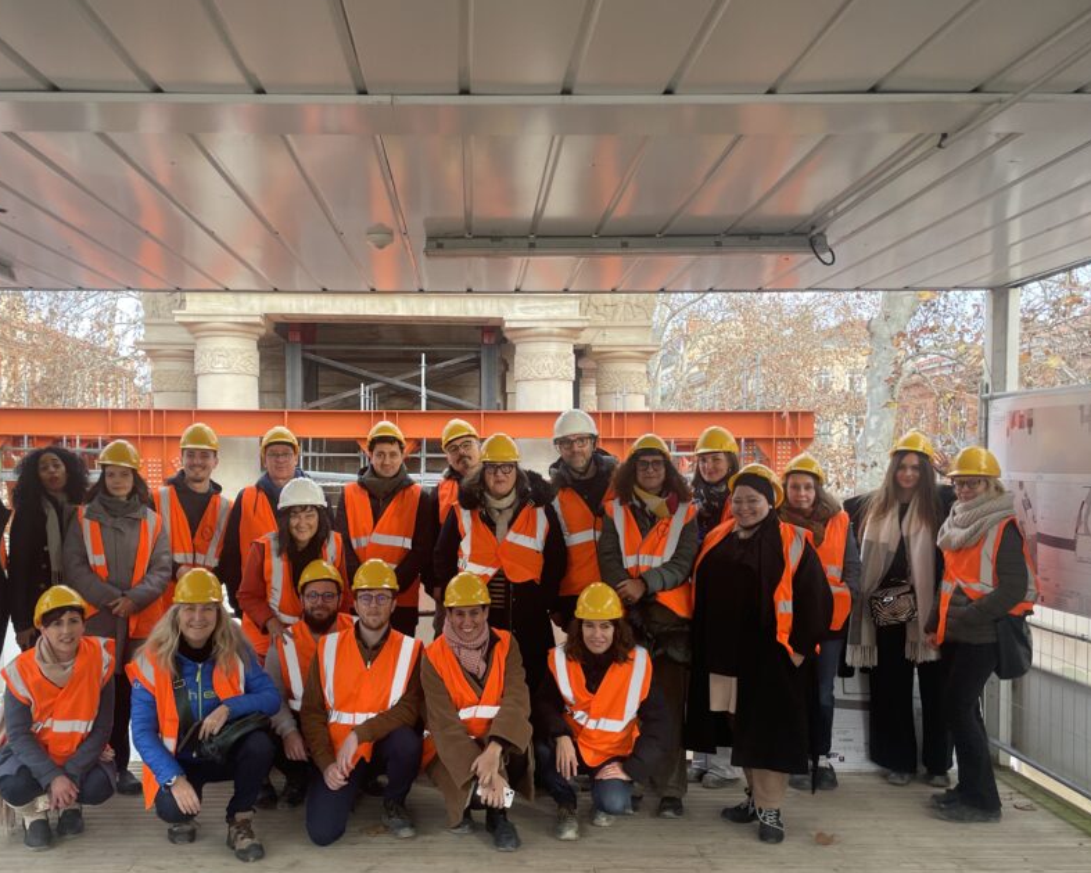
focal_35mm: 33
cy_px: 510
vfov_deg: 44.4
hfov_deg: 54.0
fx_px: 1066
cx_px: 467
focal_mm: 4.2
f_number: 1.6
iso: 80
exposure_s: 1/121
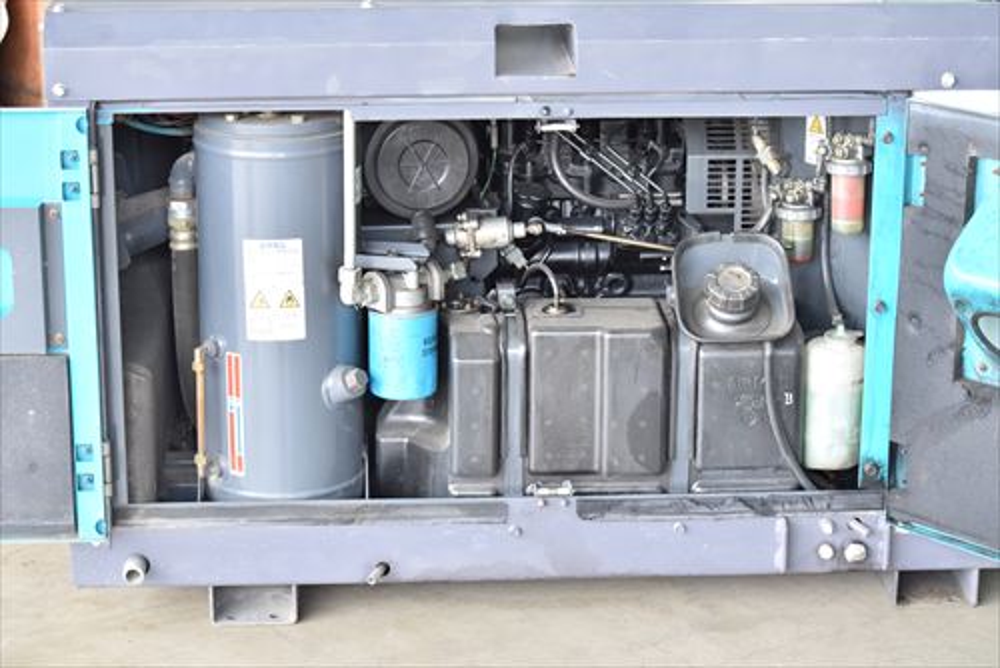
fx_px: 2418
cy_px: 334
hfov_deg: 23.4
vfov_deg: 15.7
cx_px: 500
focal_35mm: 87
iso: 1250
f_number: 6.3
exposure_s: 1/60
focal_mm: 58
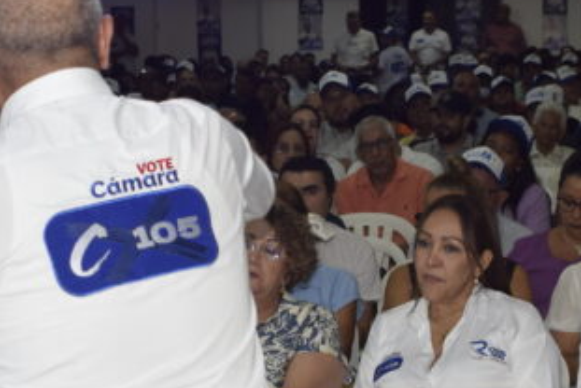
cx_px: 327
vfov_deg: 9.3
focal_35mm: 148
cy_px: 312
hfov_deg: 13.9
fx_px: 2391
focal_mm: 30
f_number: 5.6
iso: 250
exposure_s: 1/100
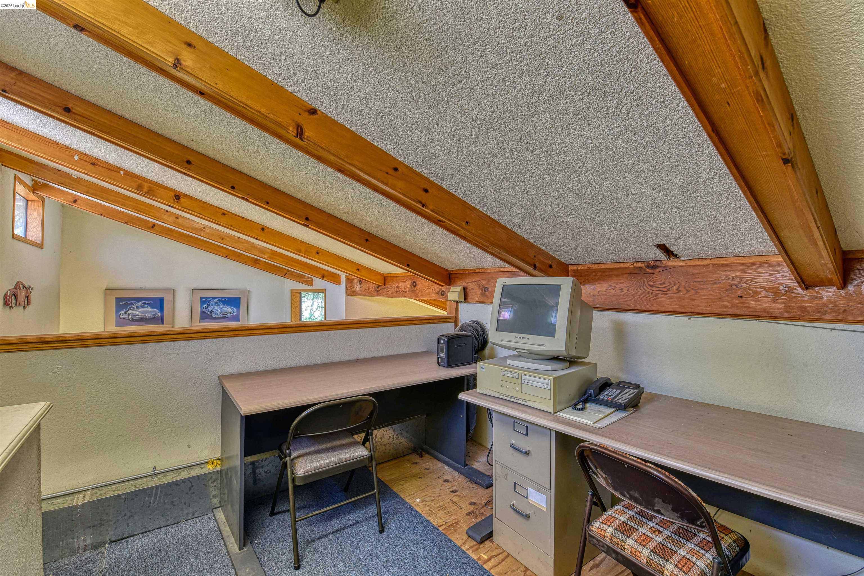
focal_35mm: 15
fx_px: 360
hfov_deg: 100.4
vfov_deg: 77.3
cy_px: 288
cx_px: 432
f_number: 11
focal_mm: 15
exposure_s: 1/4
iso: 400
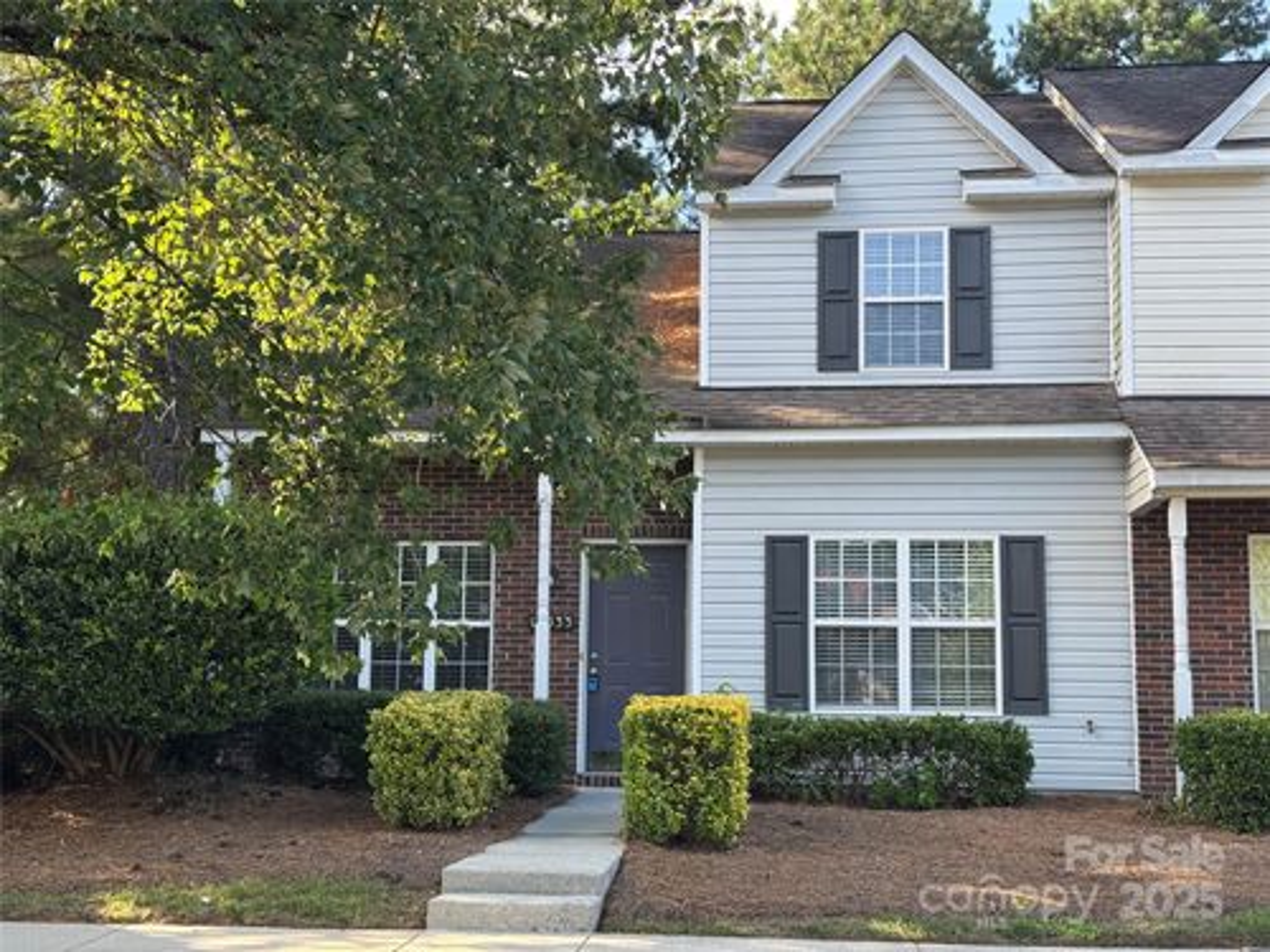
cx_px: 635
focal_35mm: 48
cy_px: 476
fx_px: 1761
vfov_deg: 30.3
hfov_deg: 39.7
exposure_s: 1/442
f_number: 1.78
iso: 64
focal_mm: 6.76
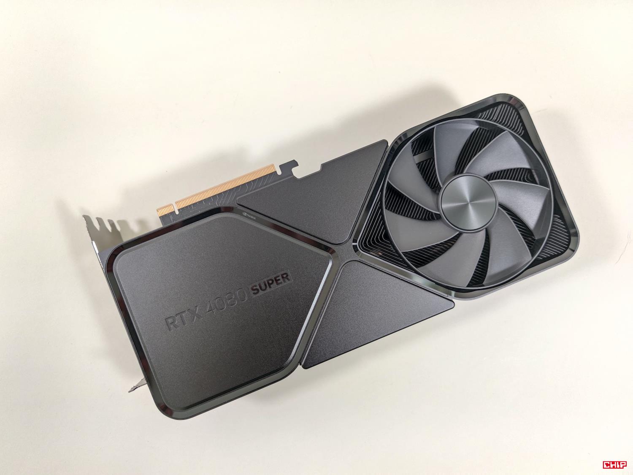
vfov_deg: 56.8
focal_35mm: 24
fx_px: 439
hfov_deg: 71.6
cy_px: 238
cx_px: 316
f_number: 1.85
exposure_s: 1/33
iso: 396
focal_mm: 6.78
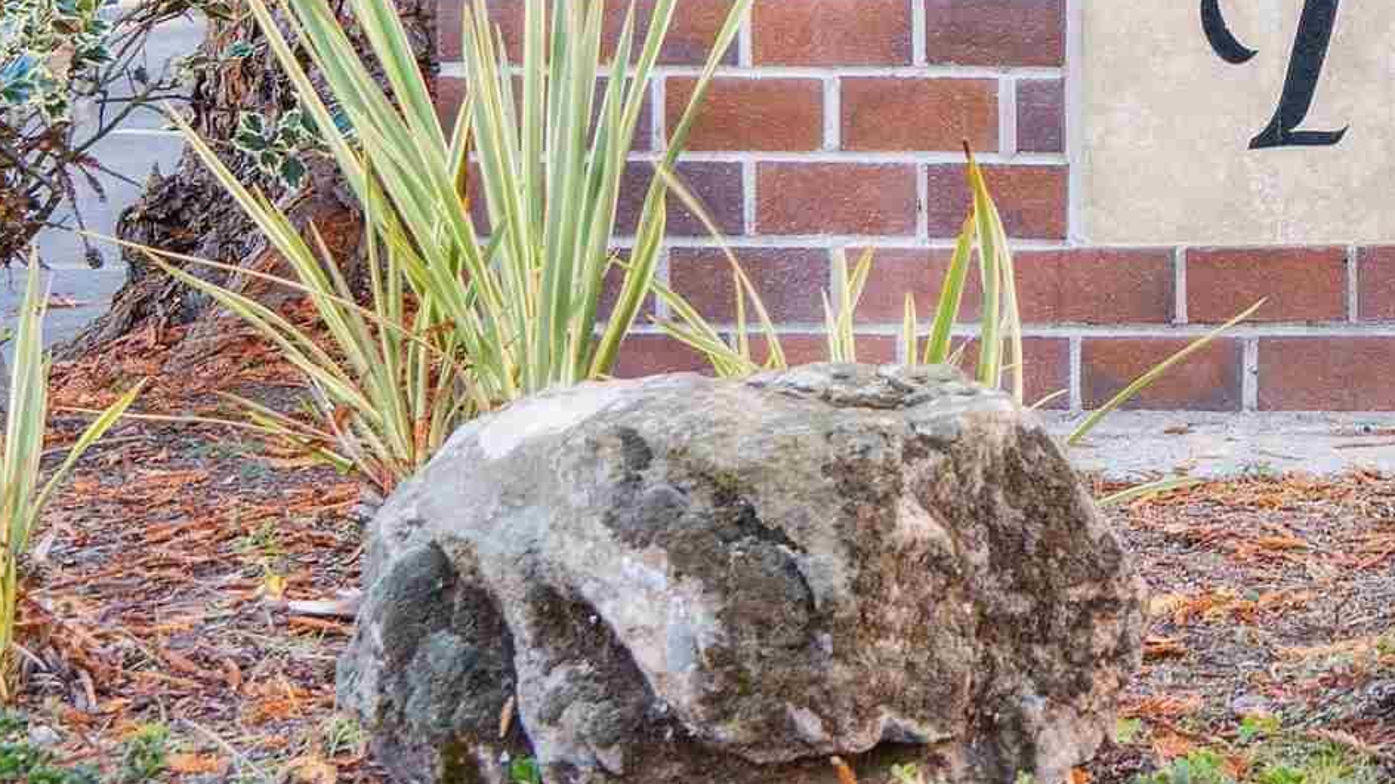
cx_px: 2016
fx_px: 5806
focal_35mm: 157
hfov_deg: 13.0
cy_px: -370
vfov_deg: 7.6
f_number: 7.1
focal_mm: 46
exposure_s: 1/25
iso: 250
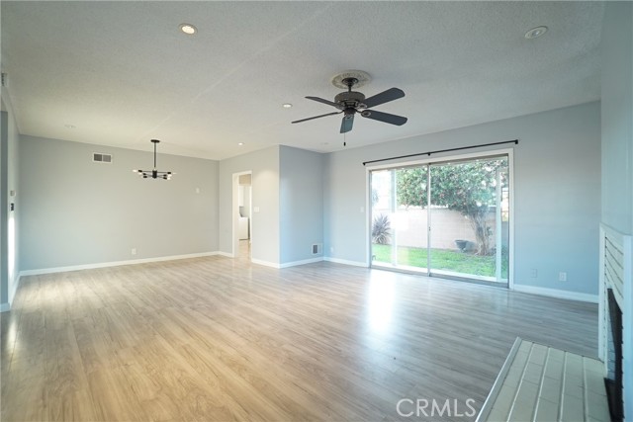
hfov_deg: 100.4
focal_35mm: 15
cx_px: 316
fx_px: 264
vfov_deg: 77.4
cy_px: 211
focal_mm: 10
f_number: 5.6
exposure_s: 1/30
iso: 800
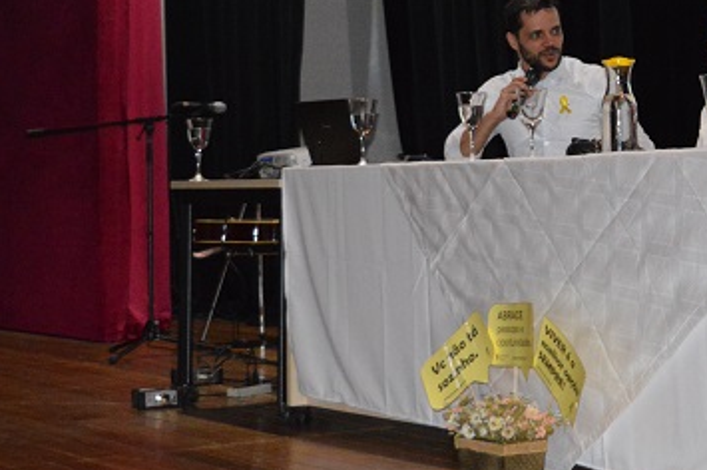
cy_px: 72
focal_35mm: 95
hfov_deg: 21.1
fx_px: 1864
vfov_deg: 14.3
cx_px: 617
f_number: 4.2
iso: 3200
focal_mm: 30
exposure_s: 1/60
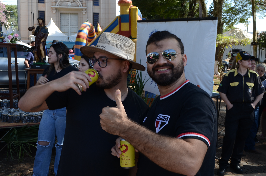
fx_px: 288
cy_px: 88
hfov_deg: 49.6
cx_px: 133
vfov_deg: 34.1
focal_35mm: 39
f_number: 10
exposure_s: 1/60
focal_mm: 26
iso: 200
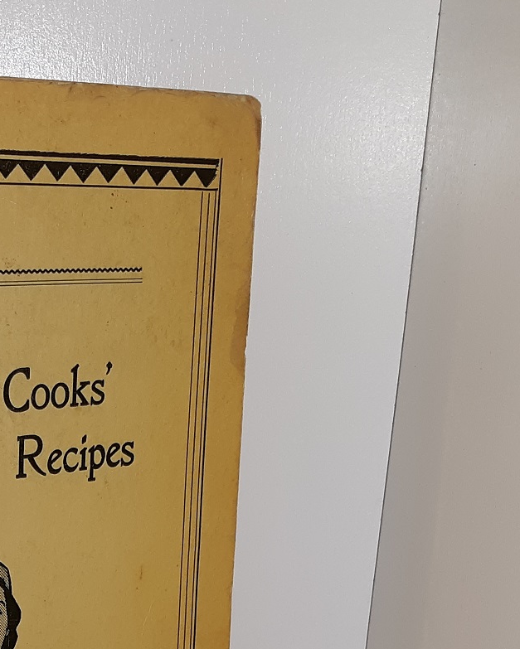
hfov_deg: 20.5
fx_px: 1384
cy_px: 613
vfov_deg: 25.4
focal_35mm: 72
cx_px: -23
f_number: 1.7
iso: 40
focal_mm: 3.7
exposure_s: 1/169
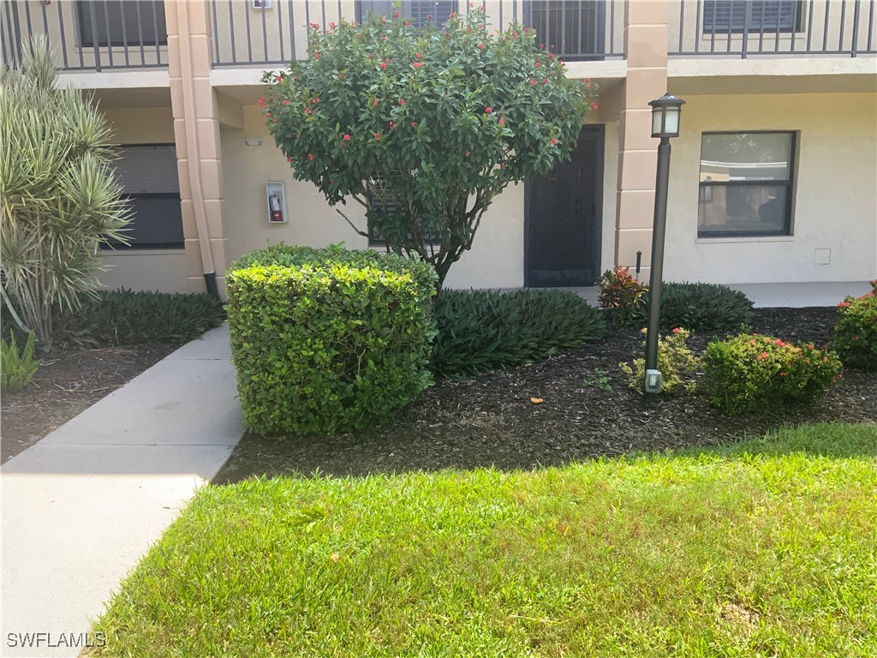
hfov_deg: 61.7
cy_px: 329
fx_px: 735
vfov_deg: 48.2
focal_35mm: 29
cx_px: 438
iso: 16
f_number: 1.8
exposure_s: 1/370
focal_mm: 3
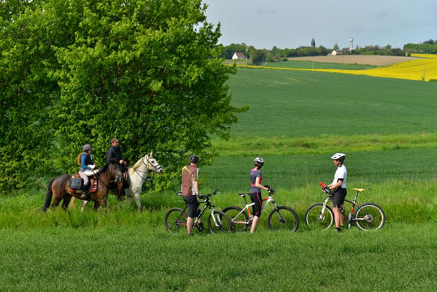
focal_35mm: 56
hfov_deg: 35.6
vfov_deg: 24.2
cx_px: 218
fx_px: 680
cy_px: 146
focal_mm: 56
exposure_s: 1/500
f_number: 7.1
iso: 160
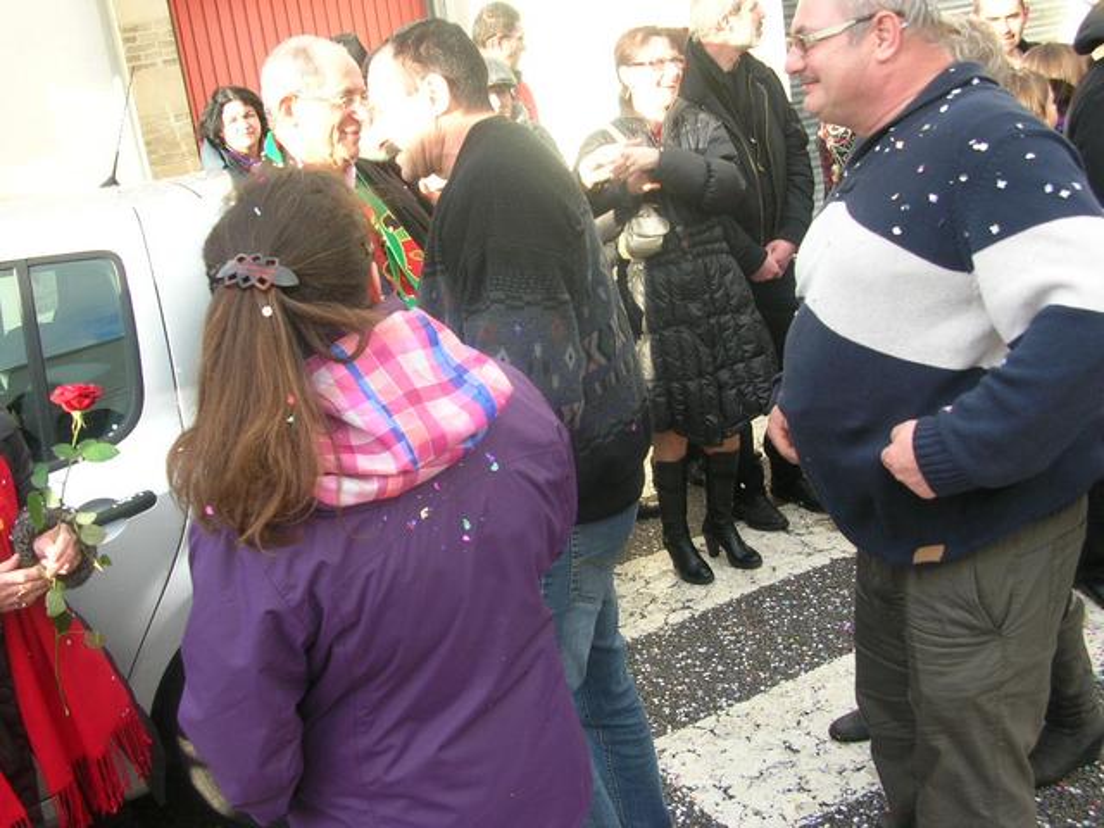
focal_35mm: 37
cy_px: 414
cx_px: 552
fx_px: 1180
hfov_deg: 50.1
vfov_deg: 38.7
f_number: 2.9
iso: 50
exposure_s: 1/140
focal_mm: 6.2
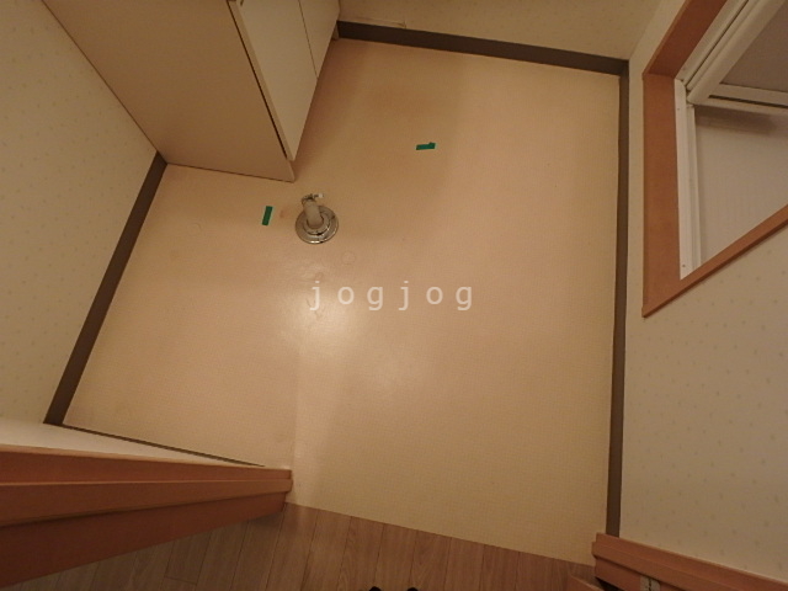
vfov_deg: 63.4
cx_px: 394
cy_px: 296
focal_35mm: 21
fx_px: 478
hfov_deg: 79.0
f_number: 3.5
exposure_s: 1/30
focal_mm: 3.7
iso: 250
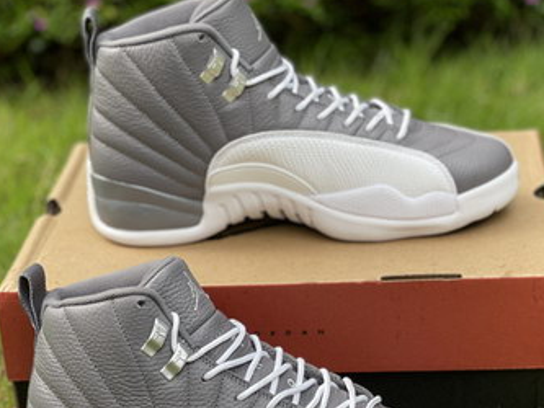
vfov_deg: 15.4
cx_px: 312
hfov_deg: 20.4
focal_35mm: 96
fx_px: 1509
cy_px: 272
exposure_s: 1/180
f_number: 2.2
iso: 25
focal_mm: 7.5
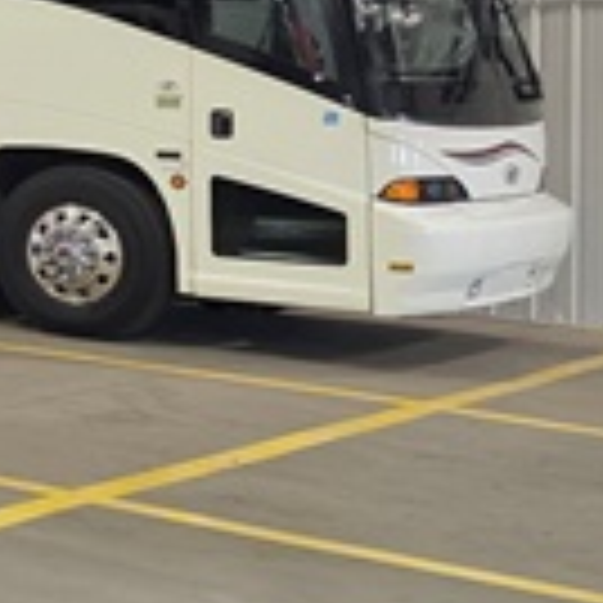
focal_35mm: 97
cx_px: -810
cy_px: 27
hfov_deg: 13.5
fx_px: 1912
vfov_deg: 17.6
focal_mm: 6.3
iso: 250
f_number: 1.7
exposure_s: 1/120
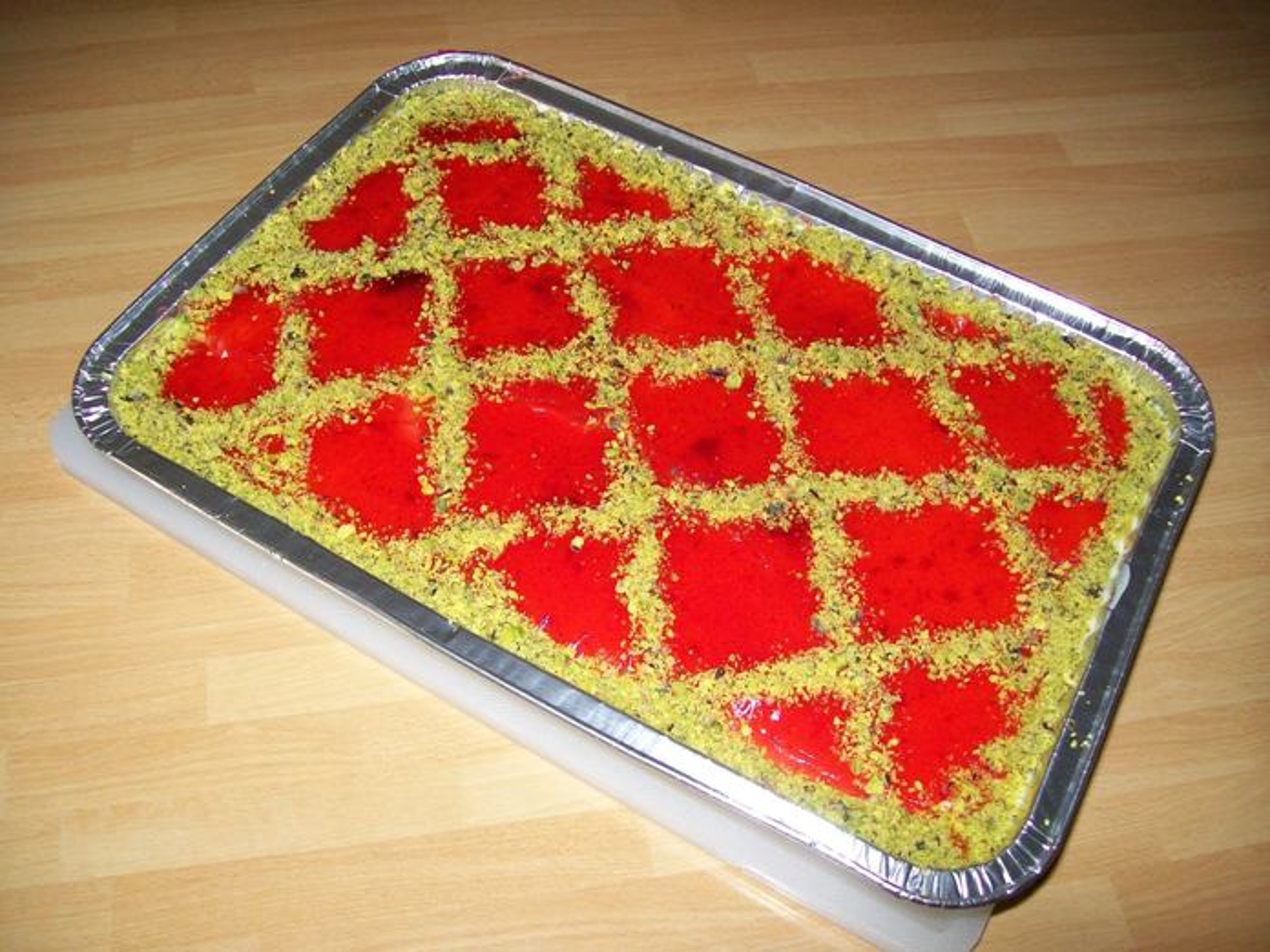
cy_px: 476
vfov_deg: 41.8
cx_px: 635
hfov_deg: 54.0
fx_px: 1247
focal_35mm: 34
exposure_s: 1/60
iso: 160
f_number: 2.7
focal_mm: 6.1
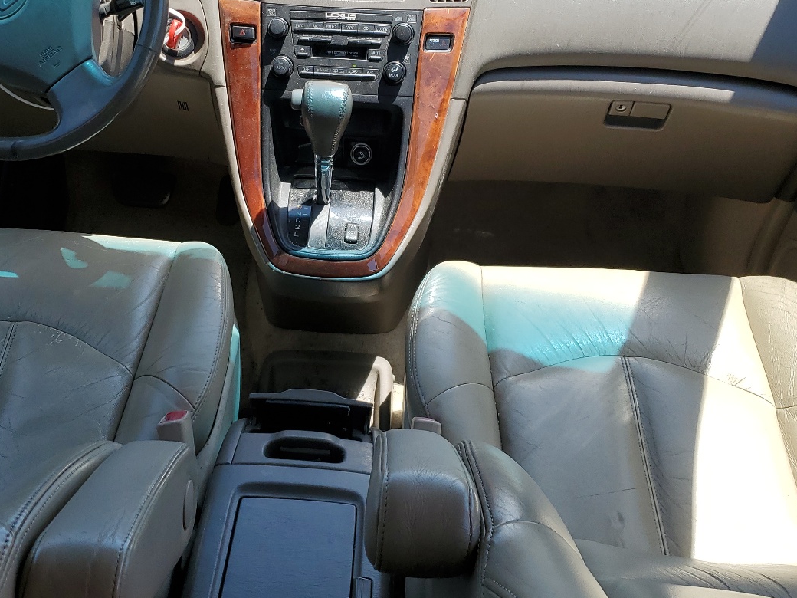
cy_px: 261
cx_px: 336
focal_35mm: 40
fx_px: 921
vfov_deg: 35.9
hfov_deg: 46.6
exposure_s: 1/1000
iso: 50
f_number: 1.5
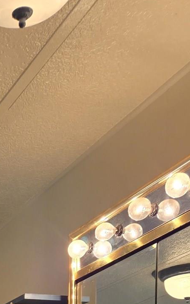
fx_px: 646
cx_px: -113
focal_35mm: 78
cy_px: 471
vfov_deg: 21.6
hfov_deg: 15.2
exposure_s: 1/120
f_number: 1.8
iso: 32
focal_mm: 5.4
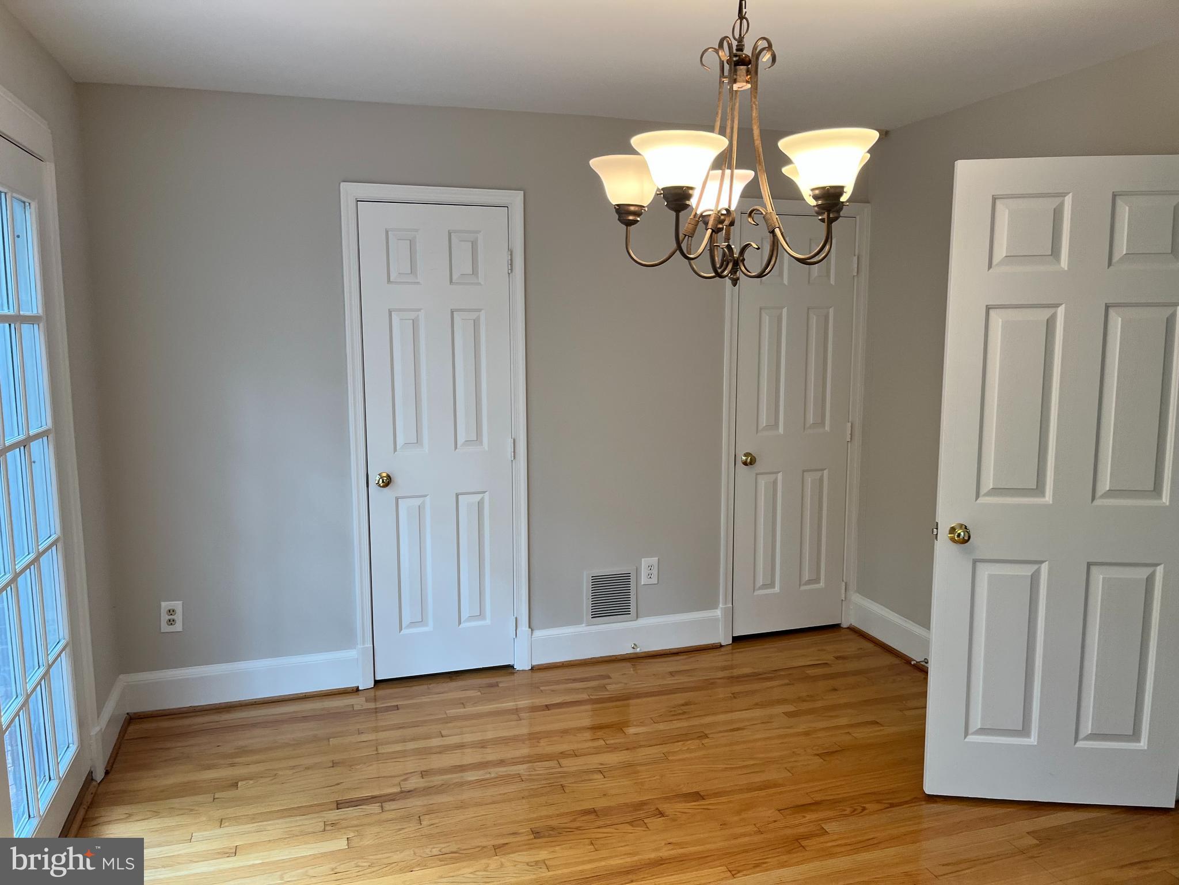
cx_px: 590
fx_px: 886
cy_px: 442
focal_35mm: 26
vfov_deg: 53.1
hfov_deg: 67.3
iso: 80
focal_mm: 5.1
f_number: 1.6
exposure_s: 1/120
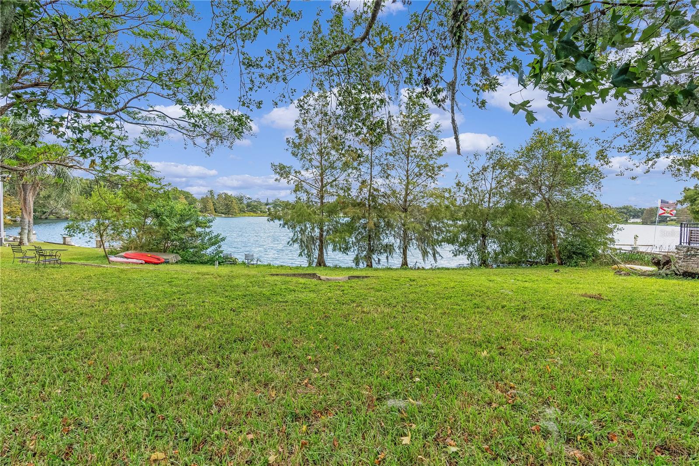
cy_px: 233
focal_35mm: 16
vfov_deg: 73.7
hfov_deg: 96.7
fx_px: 311
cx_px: 350
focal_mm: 16
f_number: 8
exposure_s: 1/500
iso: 1000
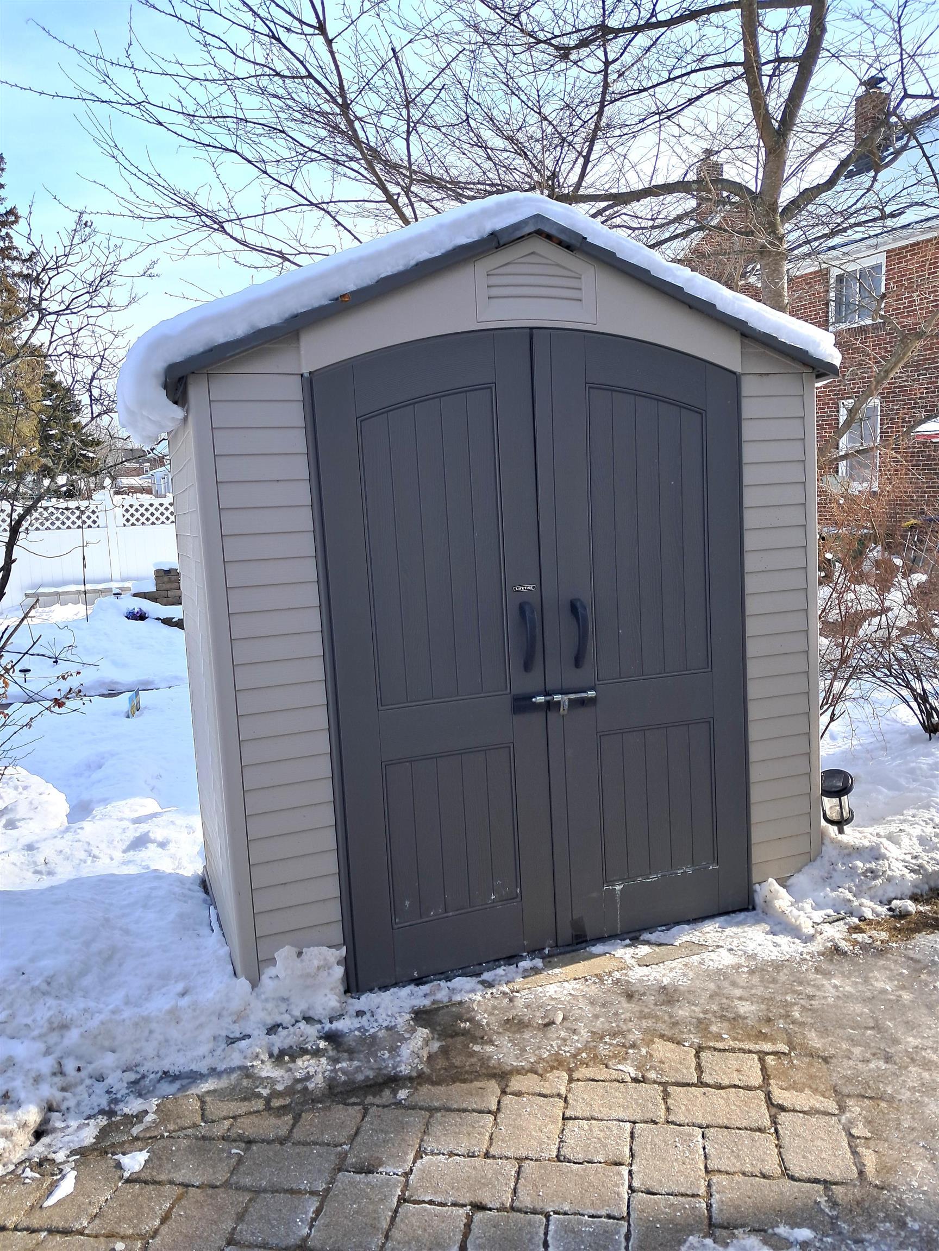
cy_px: 626
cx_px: 470
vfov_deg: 65.3
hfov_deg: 51.4
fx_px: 977
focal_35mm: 27
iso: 50
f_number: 1.8
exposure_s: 1/476
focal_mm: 4
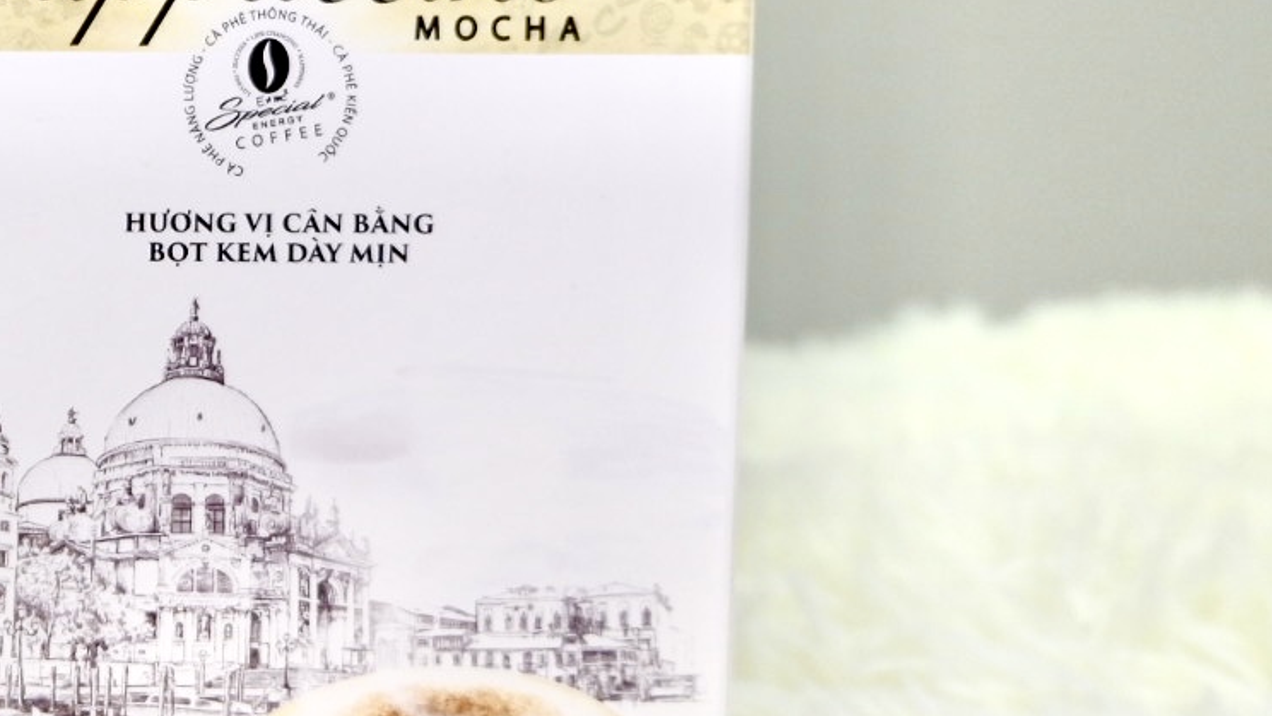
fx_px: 2024
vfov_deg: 19.9
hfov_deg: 30.0
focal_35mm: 60
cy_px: 171
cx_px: -238
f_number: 3.5
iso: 320
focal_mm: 16
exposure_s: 1/34
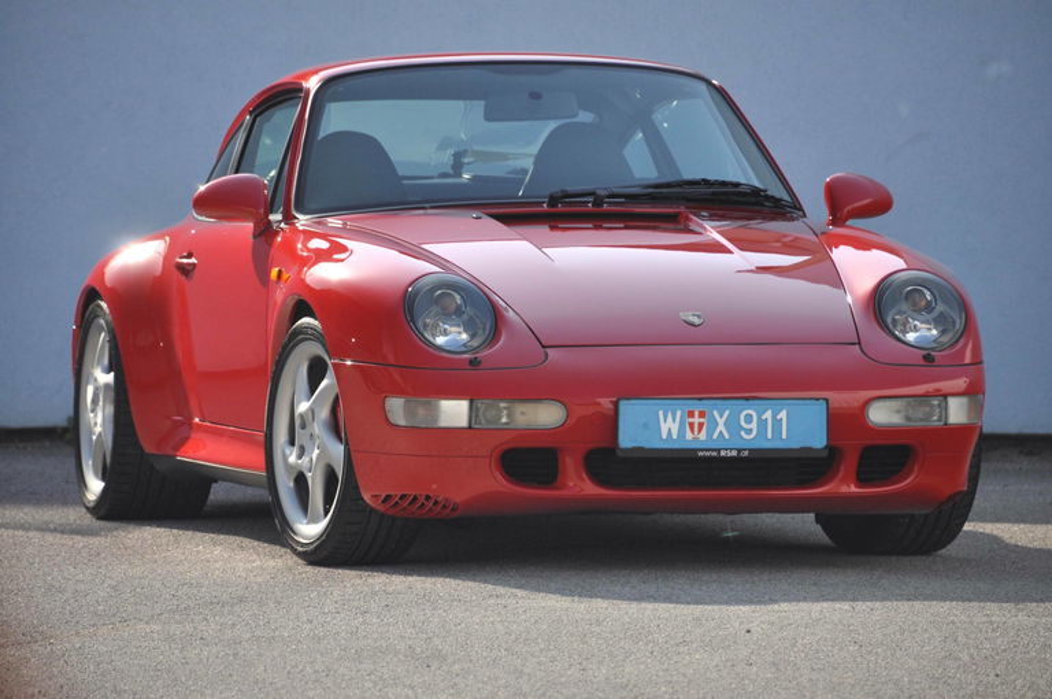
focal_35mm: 292
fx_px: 8537
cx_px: 526
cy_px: 350
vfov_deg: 4.7
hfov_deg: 7.1
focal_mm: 195
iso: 500
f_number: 6.3
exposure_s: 1/500
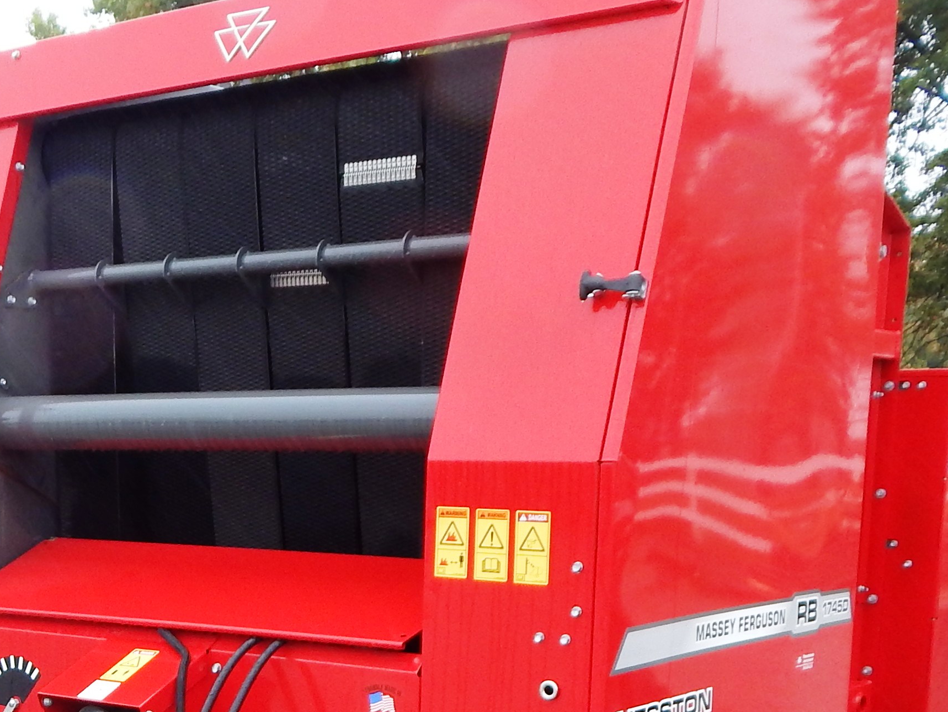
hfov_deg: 31.2
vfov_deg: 23.8
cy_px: 703
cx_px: 98
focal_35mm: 59
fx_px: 1616
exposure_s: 1/60
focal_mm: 4
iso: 125
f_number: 3
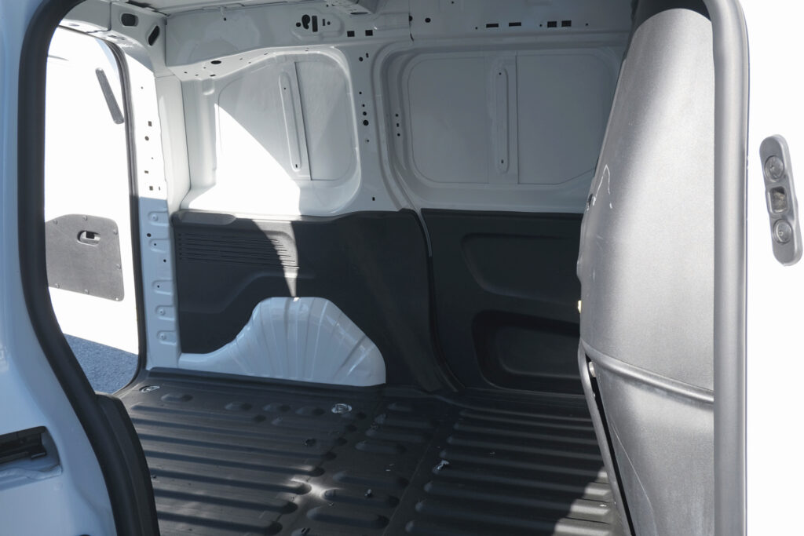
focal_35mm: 31
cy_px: 268
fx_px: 692
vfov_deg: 42.3
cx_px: 402
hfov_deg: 60.3
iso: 160
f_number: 9
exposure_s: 1/80
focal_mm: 20.9
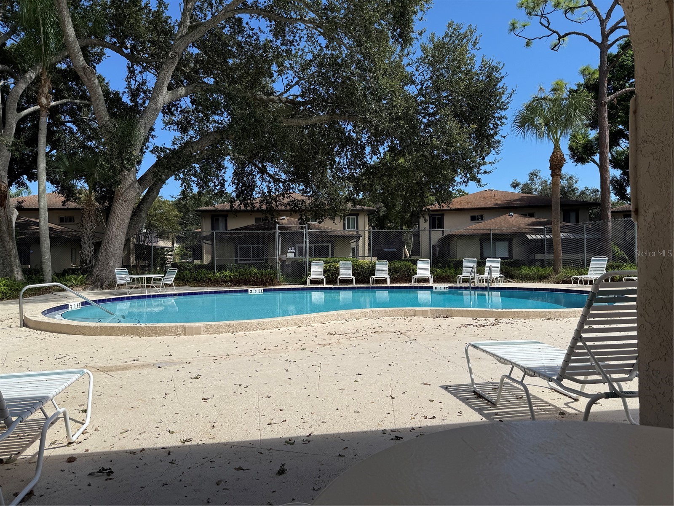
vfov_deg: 56.8
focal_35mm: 24
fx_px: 467
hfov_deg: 71.6
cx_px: 337
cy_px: 253
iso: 80
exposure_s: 1/6711
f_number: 1.78
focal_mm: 6.76
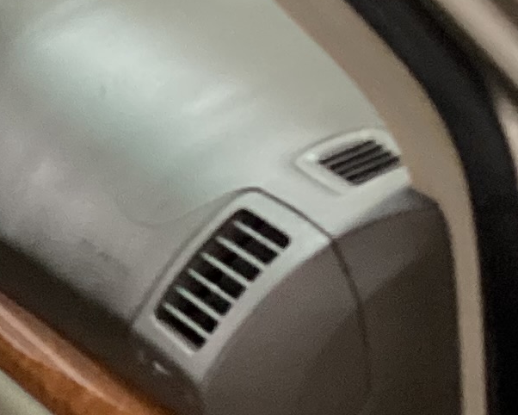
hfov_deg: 10.6
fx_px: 2515
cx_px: -563
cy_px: 339
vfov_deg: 9.4
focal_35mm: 164
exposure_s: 1/30
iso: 320
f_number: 2.4
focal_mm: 3.3
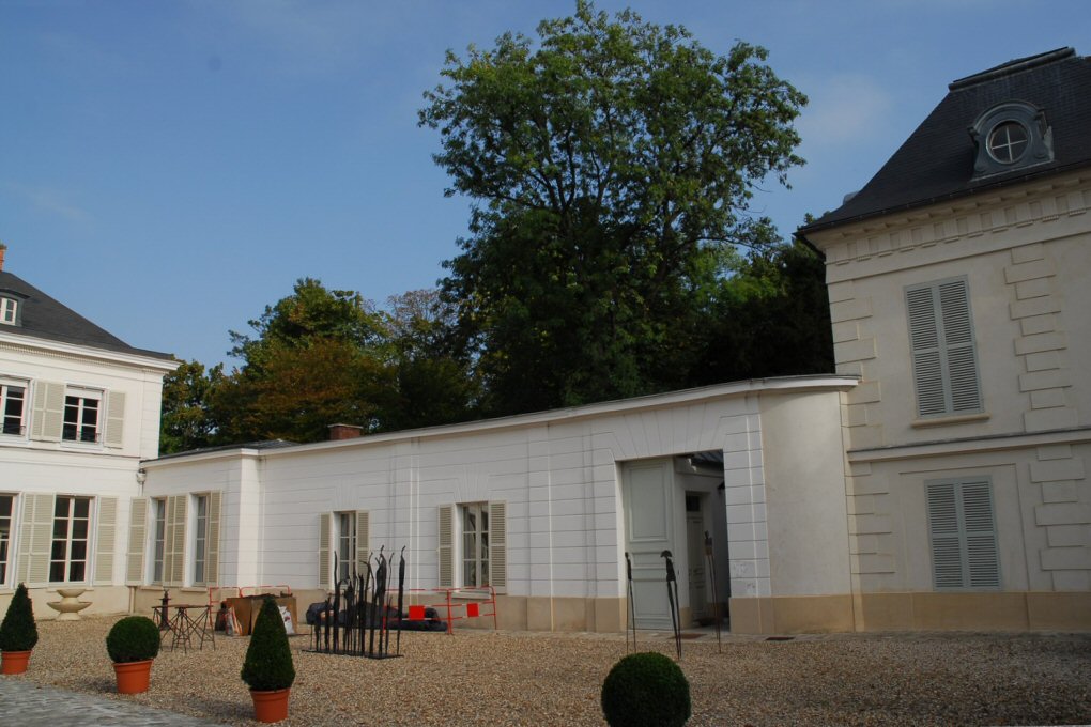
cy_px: 364
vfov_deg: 47.9
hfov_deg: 67.4
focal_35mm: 27
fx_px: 818
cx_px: 546
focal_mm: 18
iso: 100
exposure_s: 1/250
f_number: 8
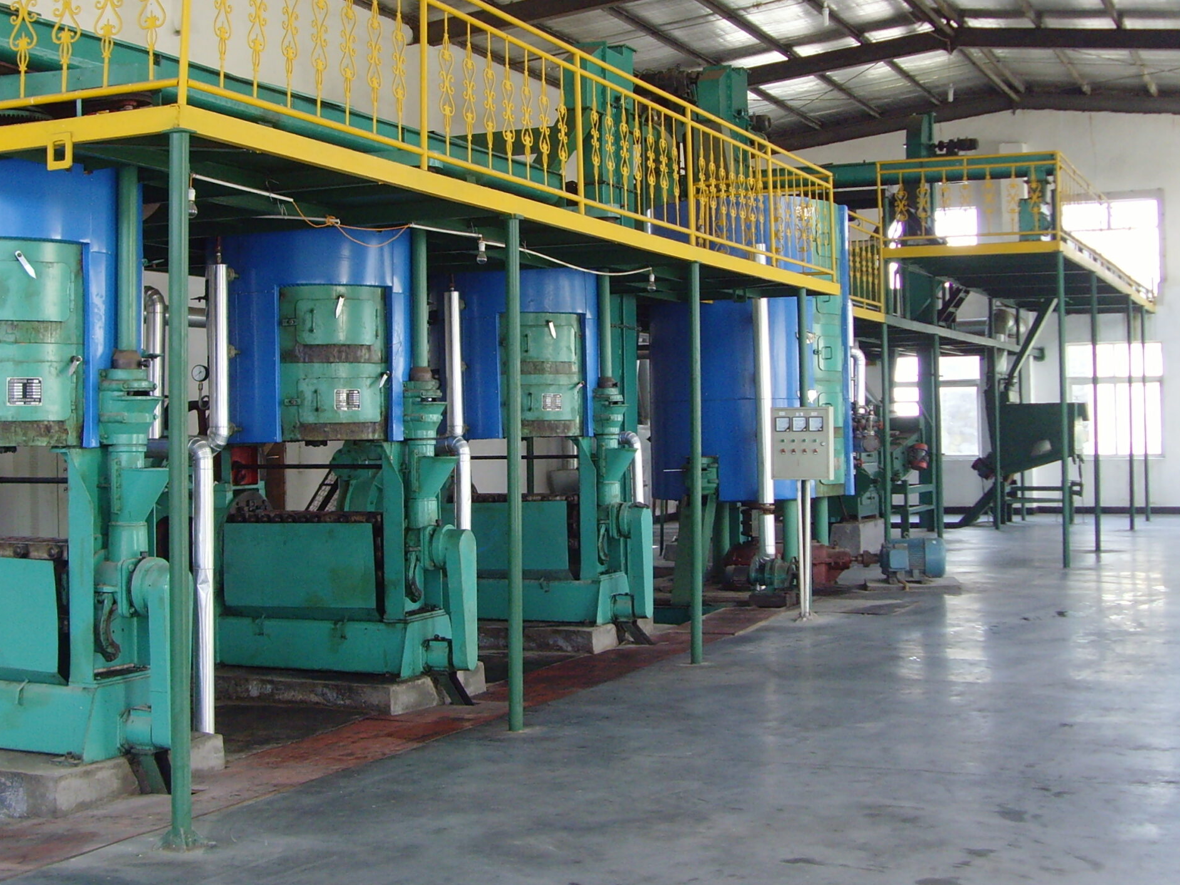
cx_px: 477
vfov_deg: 27.5
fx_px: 1807
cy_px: 356
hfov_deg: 36.1
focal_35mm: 53
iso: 120
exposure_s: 1/45
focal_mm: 6.6
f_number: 3.5
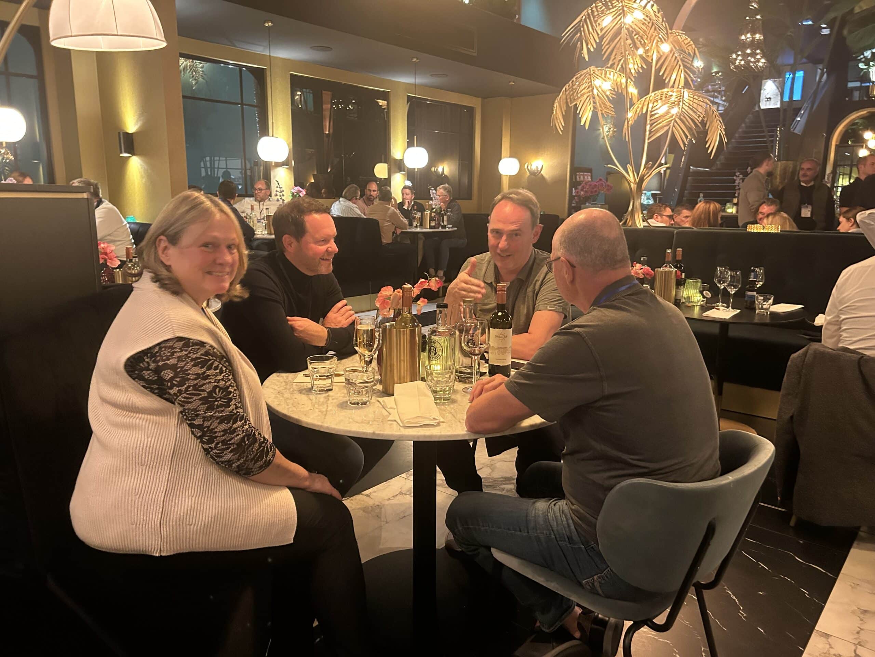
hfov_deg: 67.3
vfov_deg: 53.1
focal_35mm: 26
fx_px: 657
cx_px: 438
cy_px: 328
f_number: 1.5
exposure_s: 1/33
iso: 640
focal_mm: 5.7
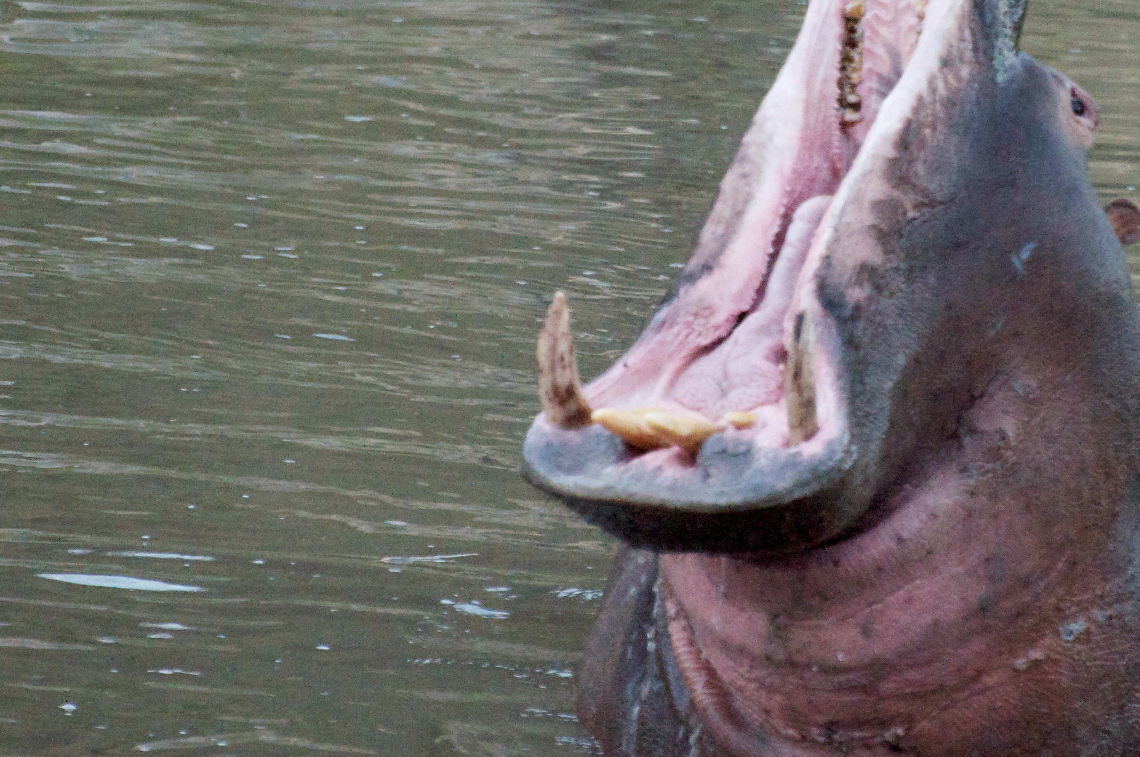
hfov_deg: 3.3
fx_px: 19703
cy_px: 207
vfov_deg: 2.2
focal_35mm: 623
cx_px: 754
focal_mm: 250
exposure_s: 1/125
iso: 1600
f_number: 5.6
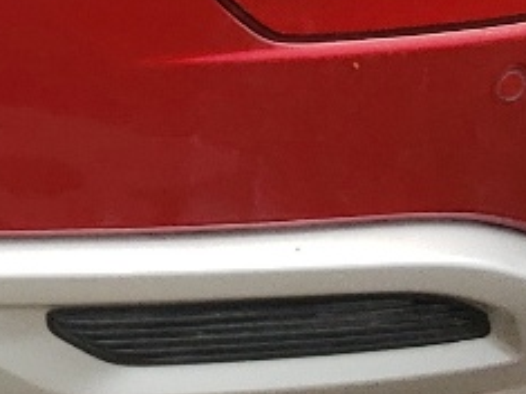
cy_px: -591
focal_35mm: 177
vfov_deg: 7.7
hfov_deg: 10.1
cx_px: -624
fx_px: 2688
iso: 50
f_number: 1.5
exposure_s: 1/2500
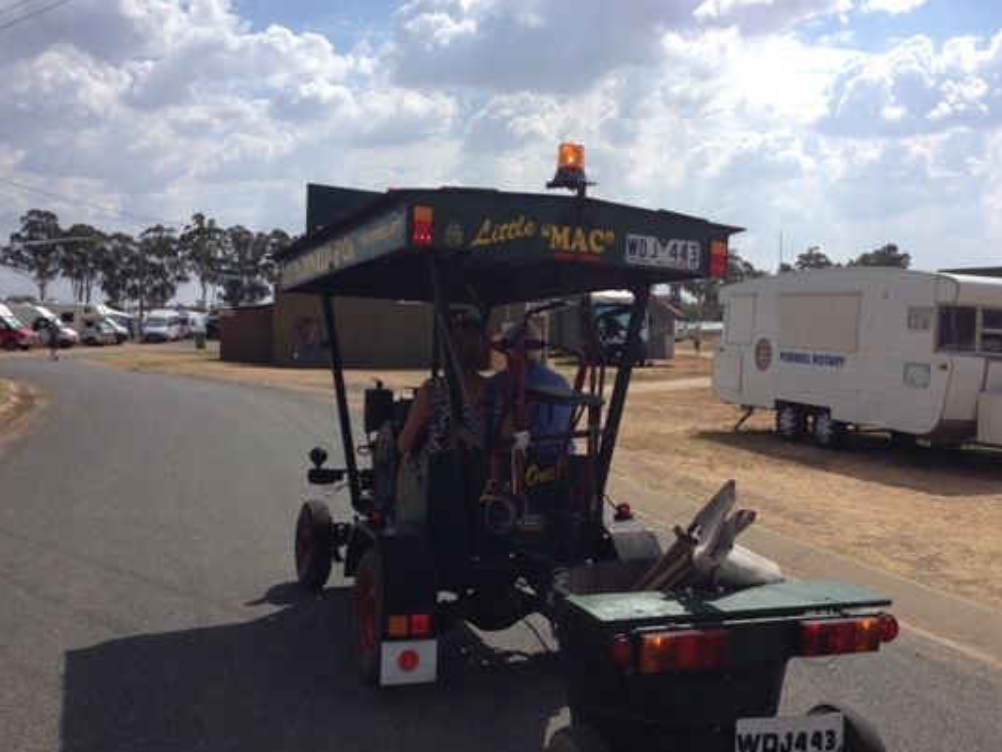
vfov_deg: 34.4
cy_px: 374
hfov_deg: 44.6
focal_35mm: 42
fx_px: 1216
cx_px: 585
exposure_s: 1/3247
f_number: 2.4
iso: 50
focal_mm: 4.28
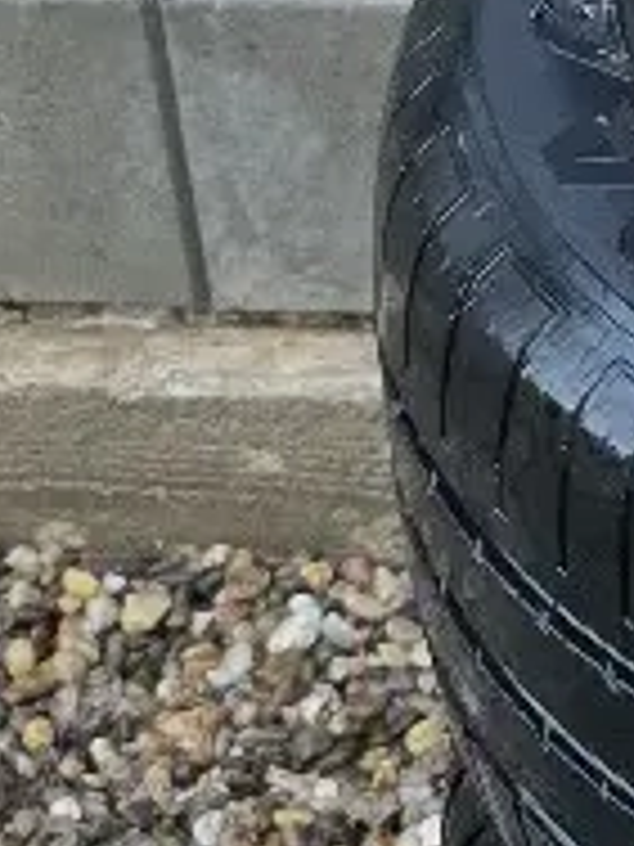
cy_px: -272
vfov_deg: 11.8
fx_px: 3981
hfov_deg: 8.2
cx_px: 1655
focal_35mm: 163
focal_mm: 6.3
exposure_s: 1/101
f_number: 1.7
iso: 250
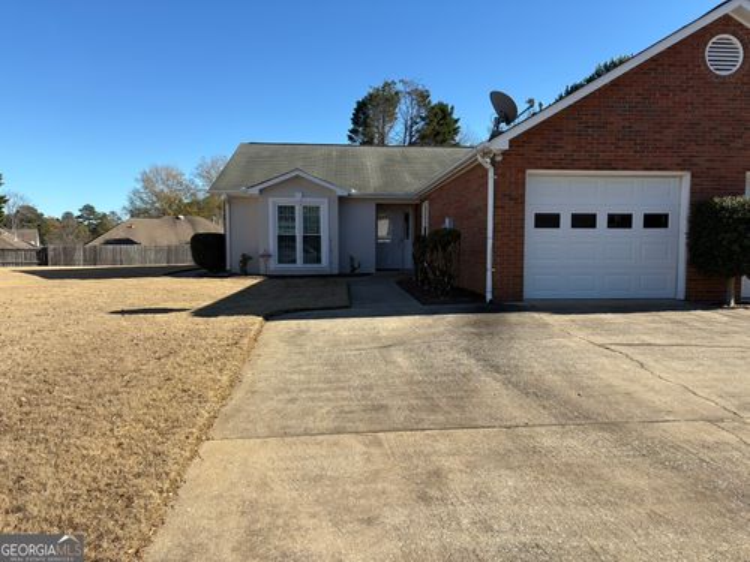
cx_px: 375
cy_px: 281
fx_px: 563
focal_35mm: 26
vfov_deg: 53.1
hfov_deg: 67.3
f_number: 1.6
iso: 50
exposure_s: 1/2639
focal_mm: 5.96
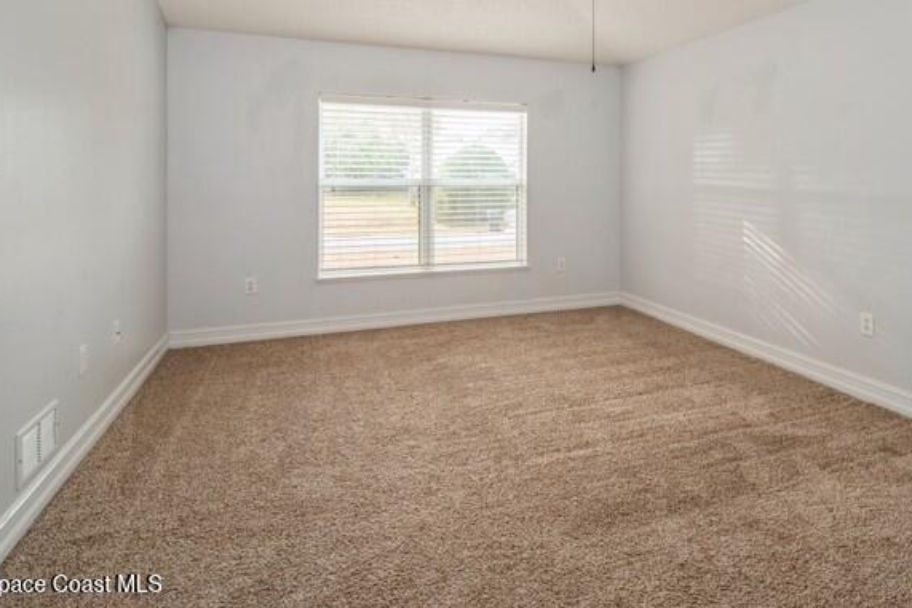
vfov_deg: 58.0
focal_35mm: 21
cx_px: 540
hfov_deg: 80.4
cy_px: 195
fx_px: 532
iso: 200
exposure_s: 1/8
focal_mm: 15
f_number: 8
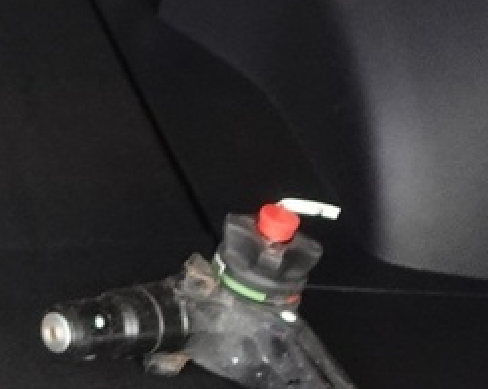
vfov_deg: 10.0
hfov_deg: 11.2
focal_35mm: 151
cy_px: -117
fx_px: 2178
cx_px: -575
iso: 800
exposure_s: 1/20
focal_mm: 9.4
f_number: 1.8
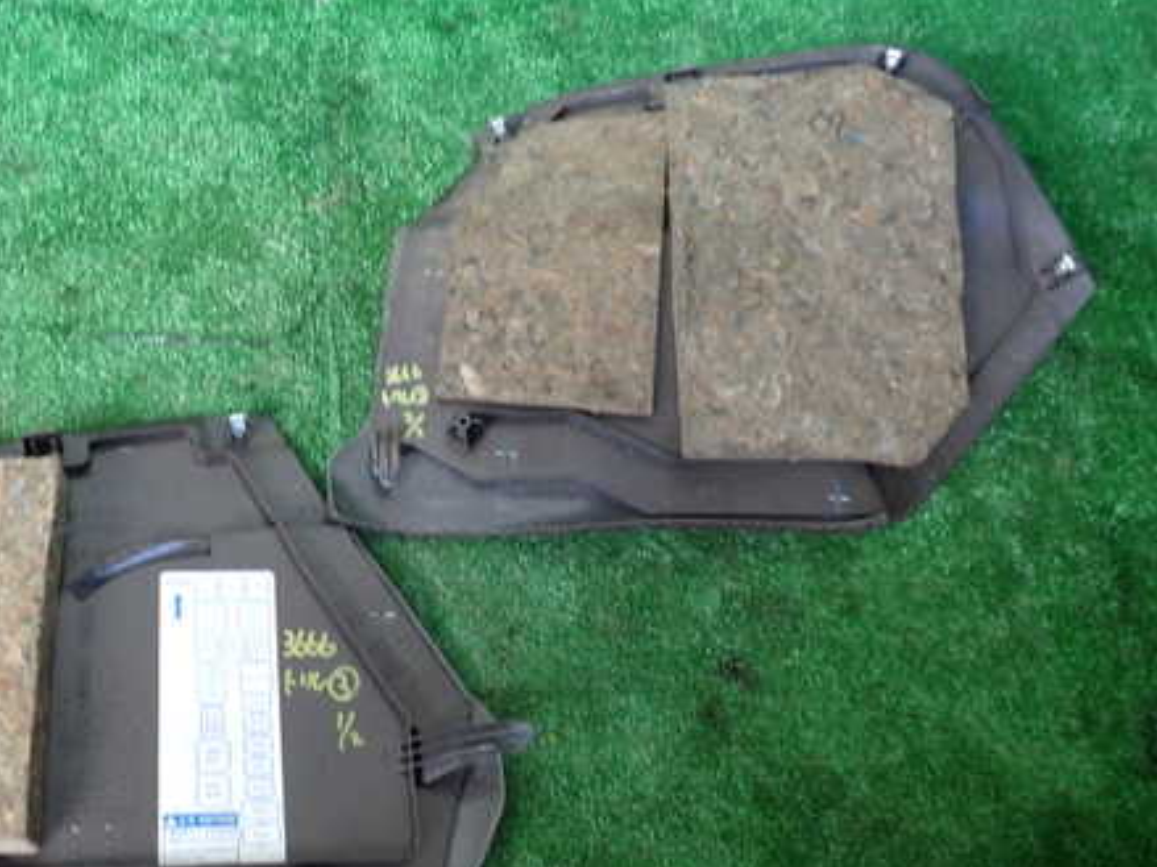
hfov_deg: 45.1
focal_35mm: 41
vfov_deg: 35.1
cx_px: 390
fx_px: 1370
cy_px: 482
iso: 200
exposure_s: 1/40
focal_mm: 5.4
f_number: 2.3
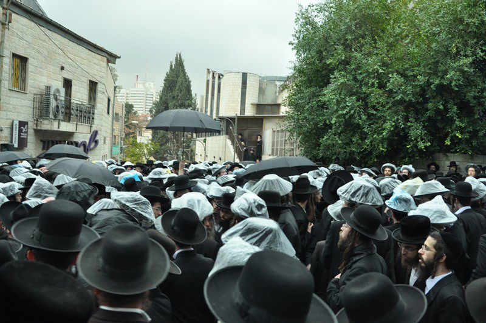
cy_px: 162
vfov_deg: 38.3
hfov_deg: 55.2
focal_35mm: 34
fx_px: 465
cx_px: 243
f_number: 4
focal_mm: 23
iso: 500
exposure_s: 1/60
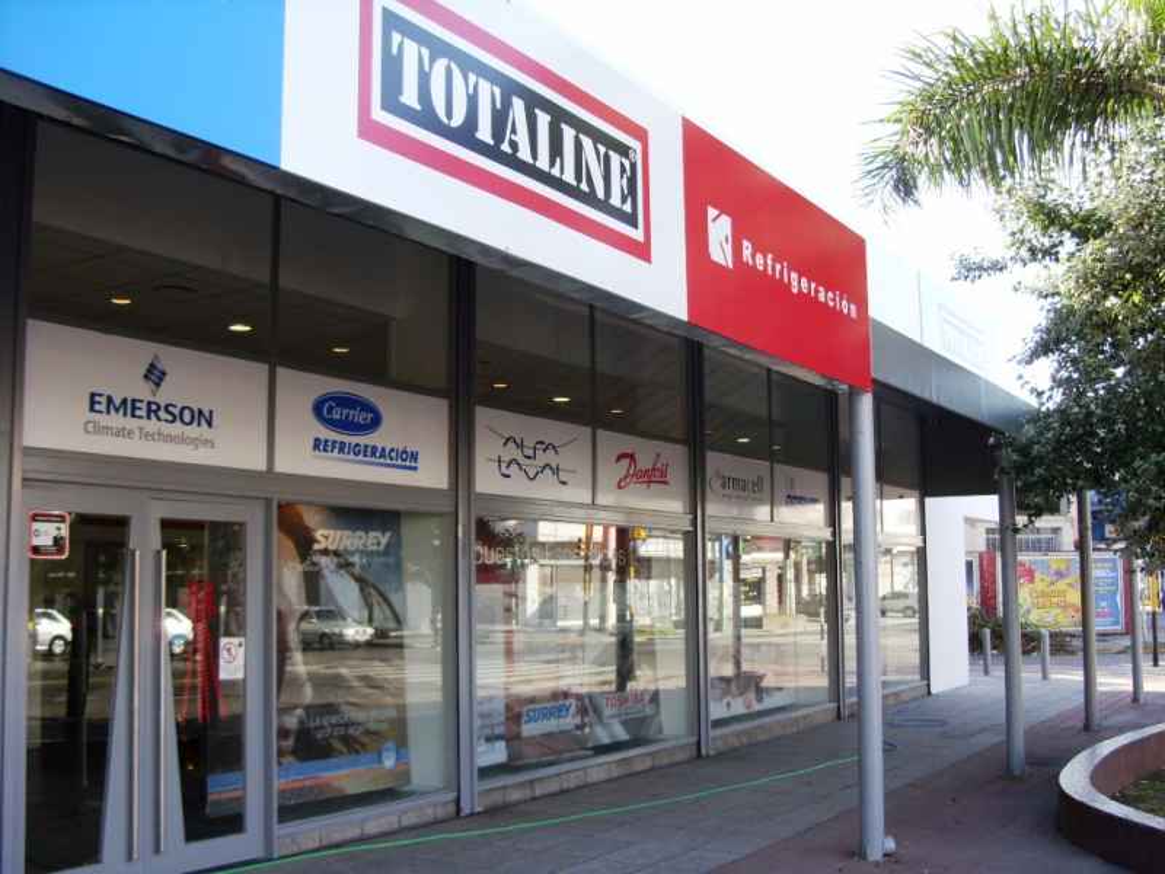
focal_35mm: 38
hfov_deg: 49.0
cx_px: 582
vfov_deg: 37.7
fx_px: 1279
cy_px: 437
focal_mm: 6.3
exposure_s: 1/201
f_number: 2.8
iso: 50
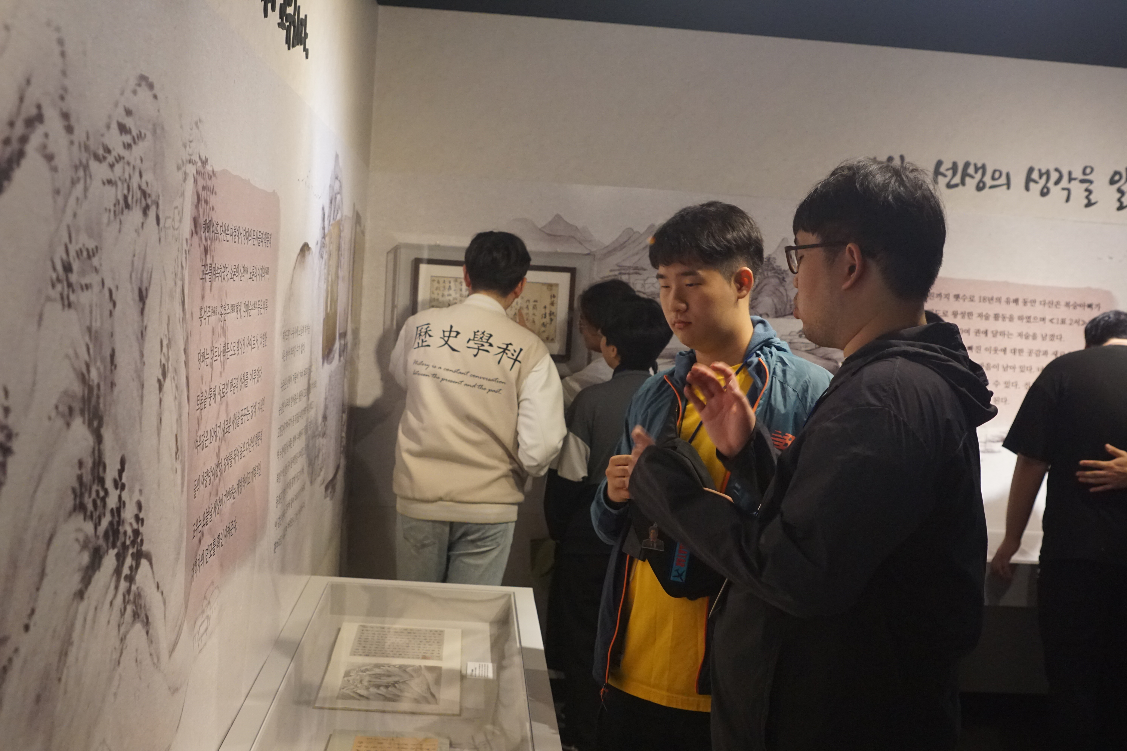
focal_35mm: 39
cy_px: 376
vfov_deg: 34.2
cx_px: 564
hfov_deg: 49.6
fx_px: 1221
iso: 1600
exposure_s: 1/160
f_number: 3.2
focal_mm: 26
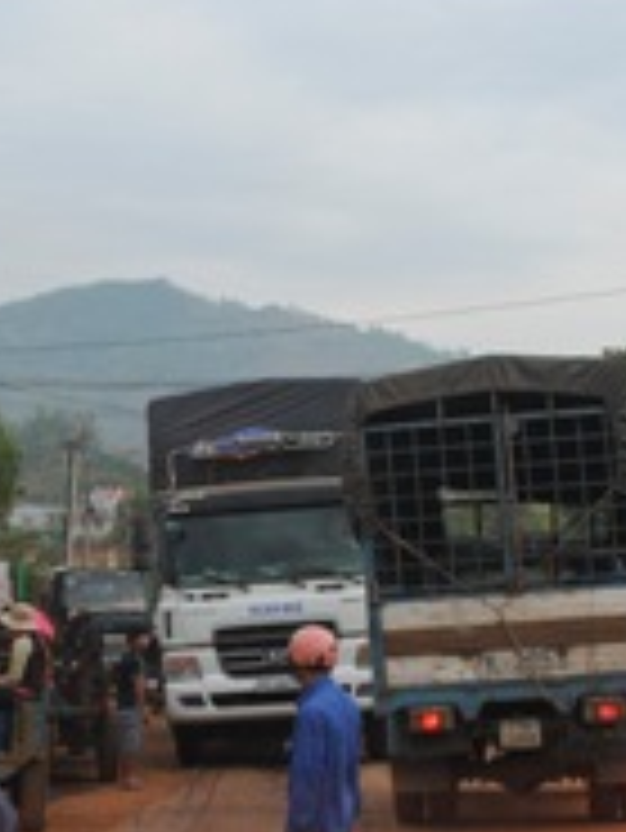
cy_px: 666
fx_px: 2529
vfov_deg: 18.5
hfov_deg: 13.9
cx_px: 0
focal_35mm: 105
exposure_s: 1/125
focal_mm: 28
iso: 100
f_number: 5.6
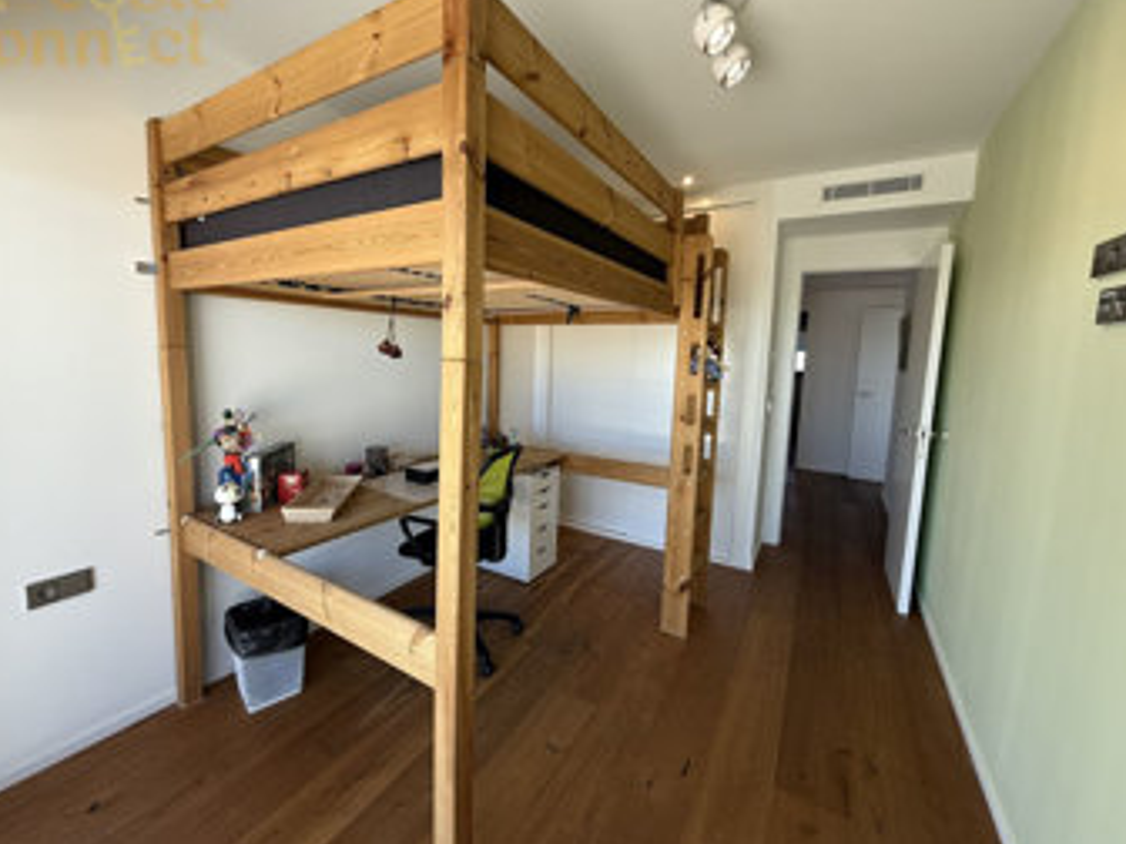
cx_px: 533
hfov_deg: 98.1
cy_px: 402
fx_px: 488
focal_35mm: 15
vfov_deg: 81.7
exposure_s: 1/99
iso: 64
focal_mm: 2.22
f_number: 2.2
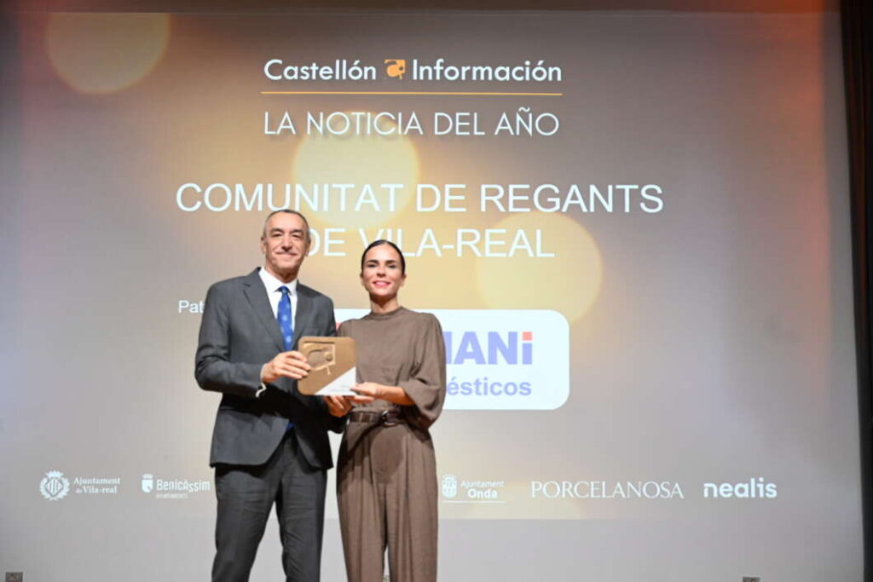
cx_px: 436
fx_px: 1358
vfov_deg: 24.2
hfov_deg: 35.6
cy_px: 291
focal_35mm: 56
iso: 3200
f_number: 4
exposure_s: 1/250
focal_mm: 56
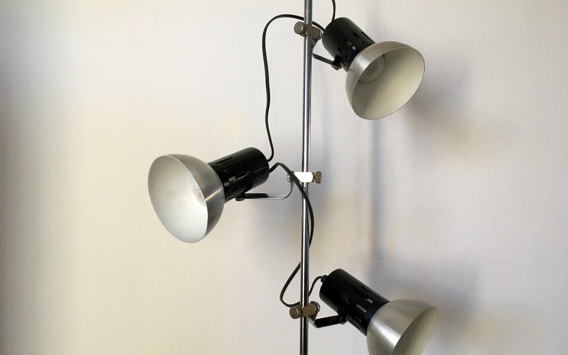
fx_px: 480
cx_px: 282
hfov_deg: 61.2
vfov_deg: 40.6
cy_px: 172
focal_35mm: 31
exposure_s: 1/33
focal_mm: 4.15
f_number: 2.2
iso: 50
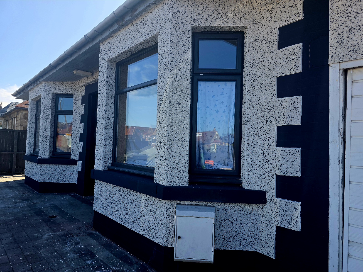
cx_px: 182
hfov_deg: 73.9
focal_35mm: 23
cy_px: 136
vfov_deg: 58.9
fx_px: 241
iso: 80
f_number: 1.7
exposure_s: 1/2500
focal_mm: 6.3
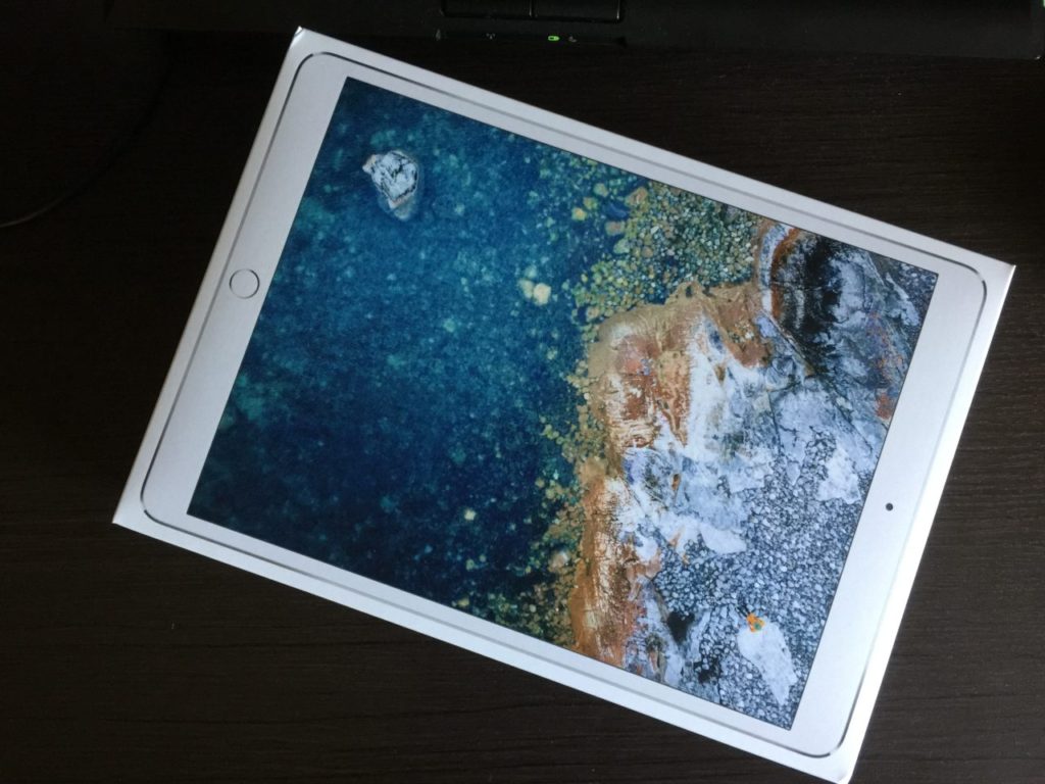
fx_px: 875
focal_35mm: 29
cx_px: 522
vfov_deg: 48.2
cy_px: 392
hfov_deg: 61.7
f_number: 2.2
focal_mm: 4.15
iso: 100
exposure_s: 1/8
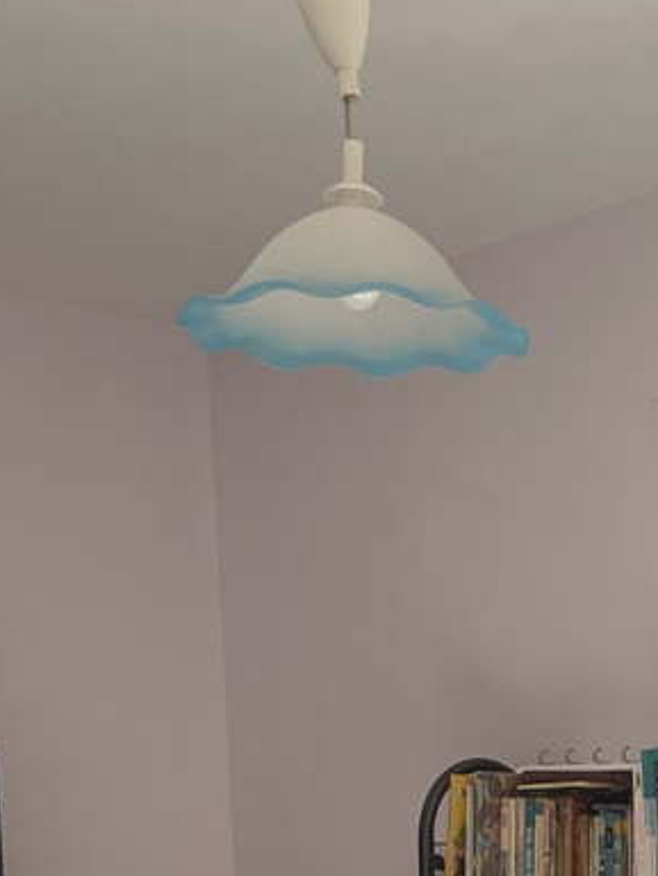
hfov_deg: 17.7
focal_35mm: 81
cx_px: 704
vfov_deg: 21.9
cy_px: 1119
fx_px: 2052
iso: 32
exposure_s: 1/861
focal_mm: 4.2
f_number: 1.6
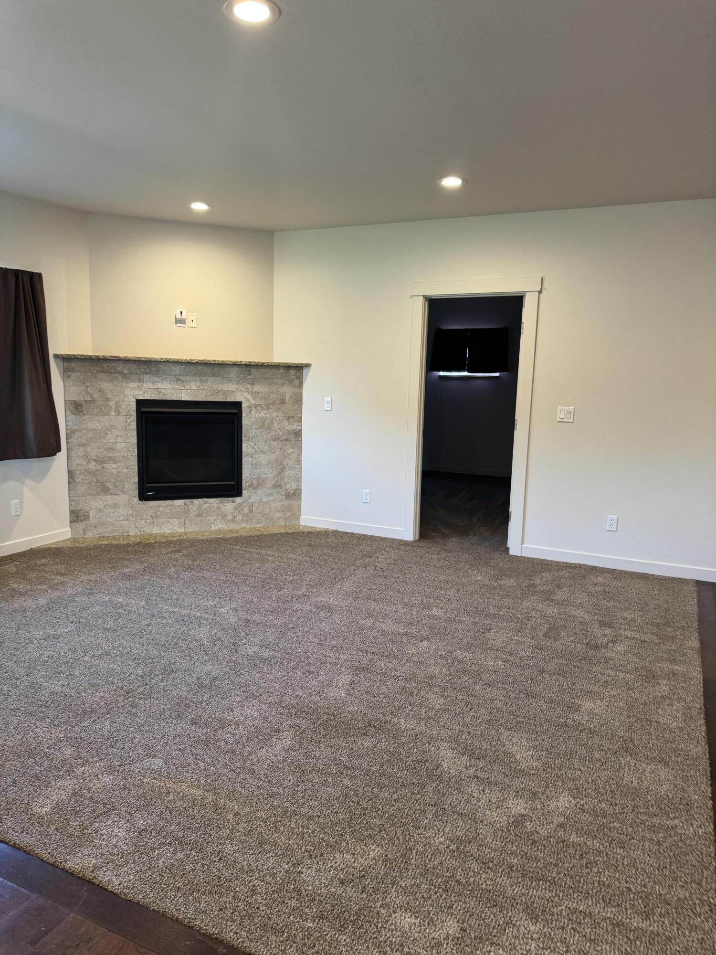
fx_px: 662
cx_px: 358
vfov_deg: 71.6
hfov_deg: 56.8
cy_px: 478
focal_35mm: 24
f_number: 1.78
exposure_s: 1/60
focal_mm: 6.76
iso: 200
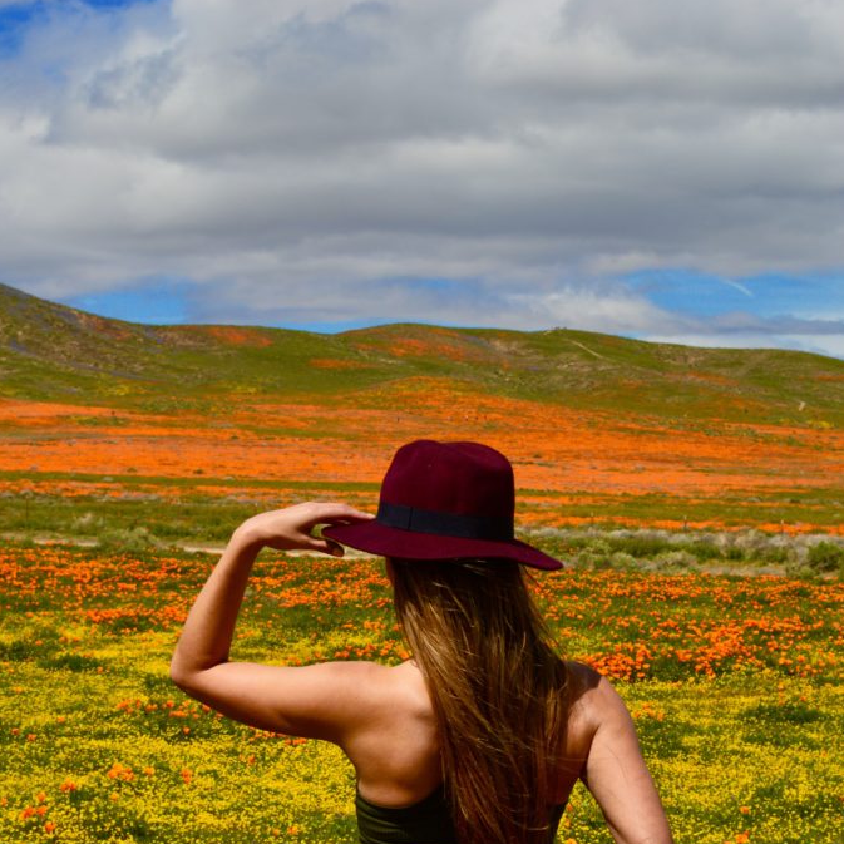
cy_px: 637
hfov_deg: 16.3
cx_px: 423
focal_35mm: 107
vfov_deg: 16.2
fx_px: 2942
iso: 250
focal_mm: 55
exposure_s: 1/500
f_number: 11
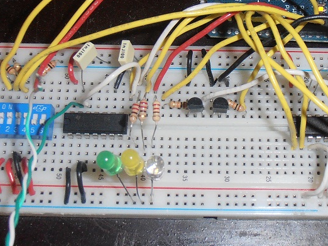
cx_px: 204
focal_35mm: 76
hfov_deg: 25.6
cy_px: 86
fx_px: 720
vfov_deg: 19.3
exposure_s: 1/40
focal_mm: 6.61
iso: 125
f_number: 3.9
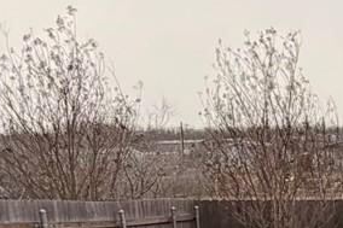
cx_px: 483
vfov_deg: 12.7
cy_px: 269
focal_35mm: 105
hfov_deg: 17.8
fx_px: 1000
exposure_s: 1/1017
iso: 20
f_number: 2.2
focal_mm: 2.22
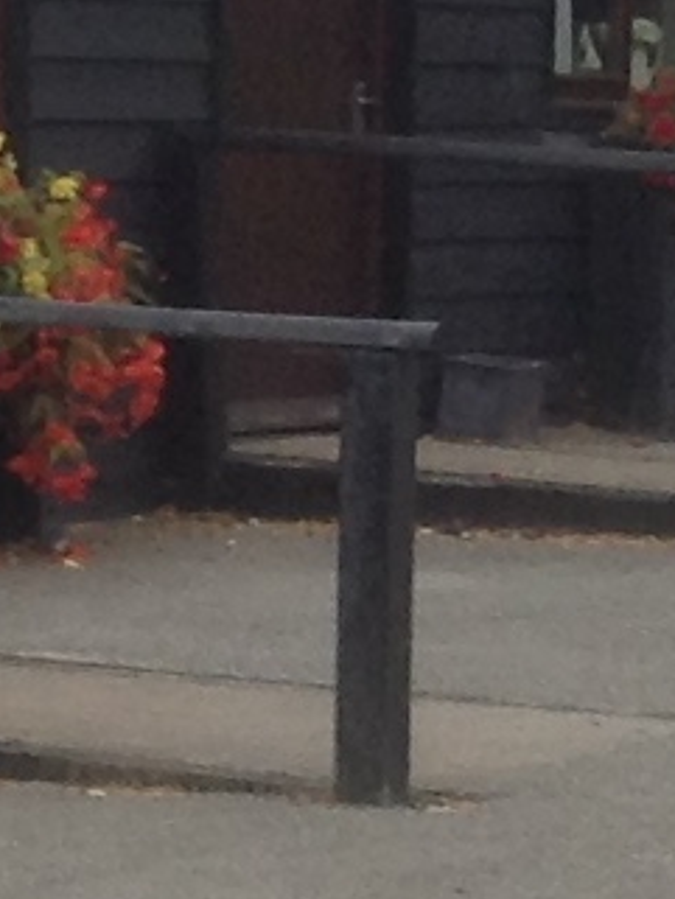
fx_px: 6911
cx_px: -1081
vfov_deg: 7.4
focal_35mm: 266
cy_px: 504
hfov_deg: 5.4
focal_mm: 3.3
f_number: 2.4
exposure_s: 1/384
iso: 25
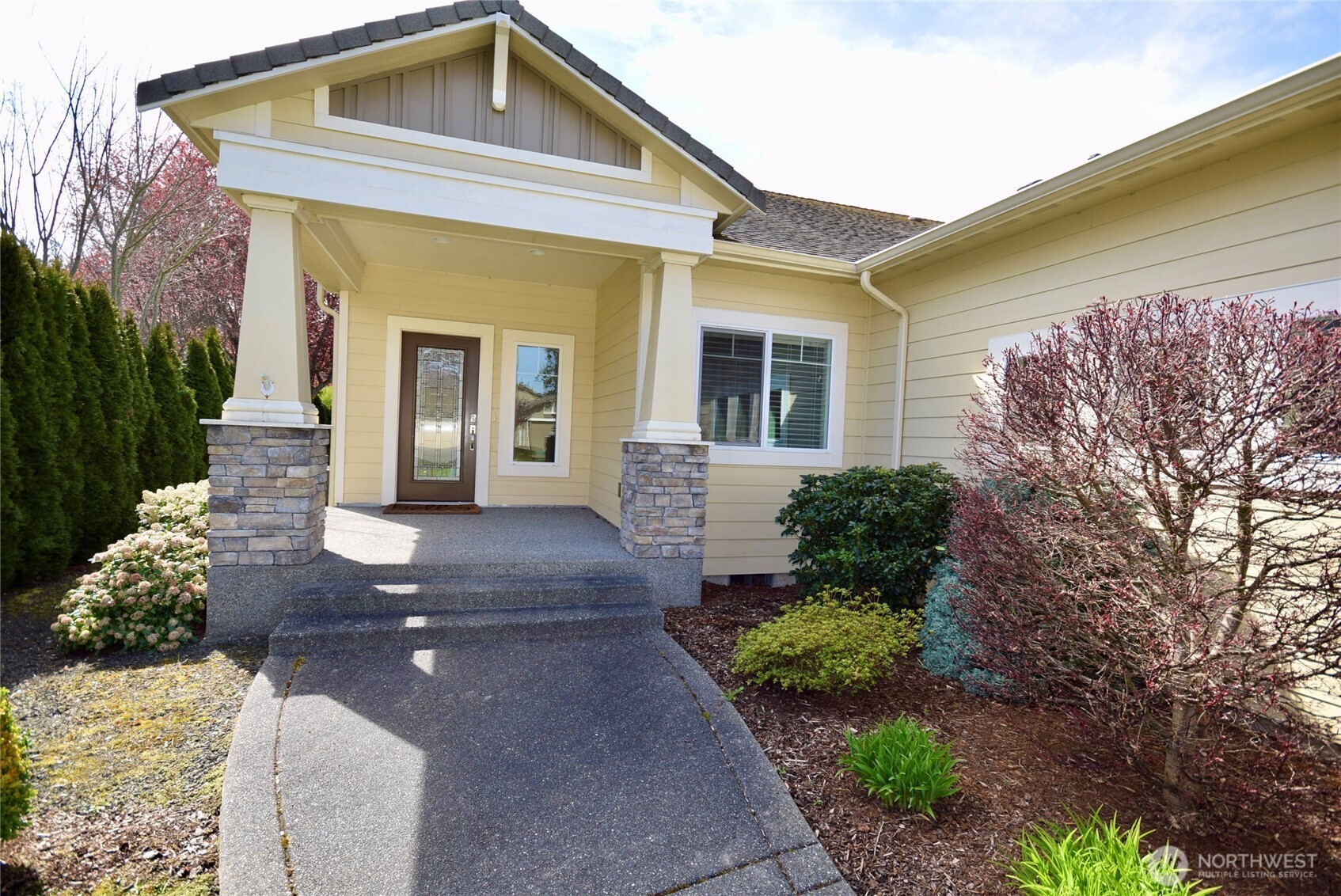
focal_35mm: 16
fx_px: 615
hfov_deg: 94.9
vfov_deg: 72.1
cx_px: 670
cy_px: 448
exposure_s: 1/160
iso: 100
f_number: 6.3
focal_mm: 11
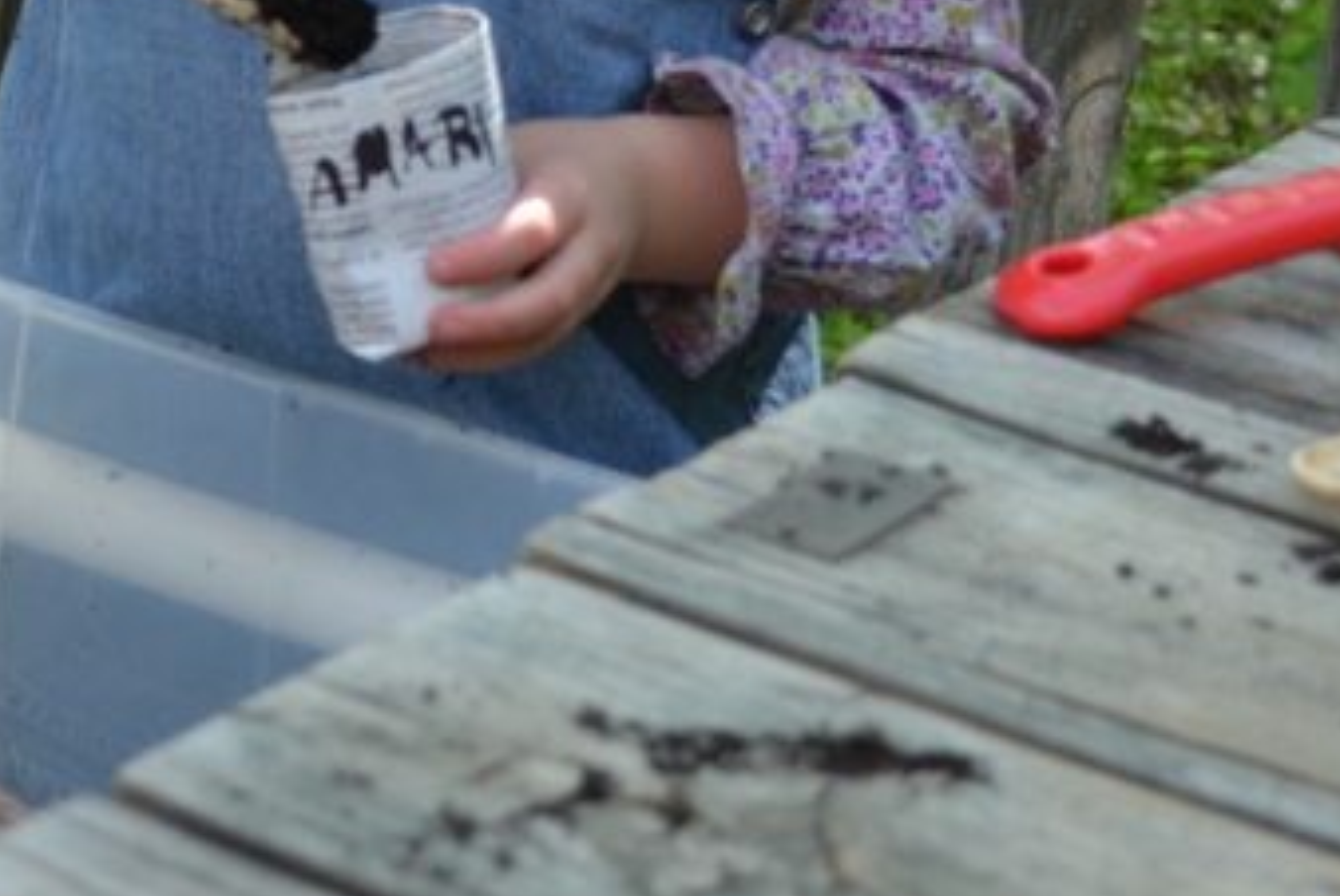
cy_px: -12
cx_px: -79
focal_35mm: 124
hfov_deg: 16.1
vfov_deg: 11.0
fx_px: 4626
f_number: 5.6
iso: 125
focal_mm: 35
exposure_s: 1/125
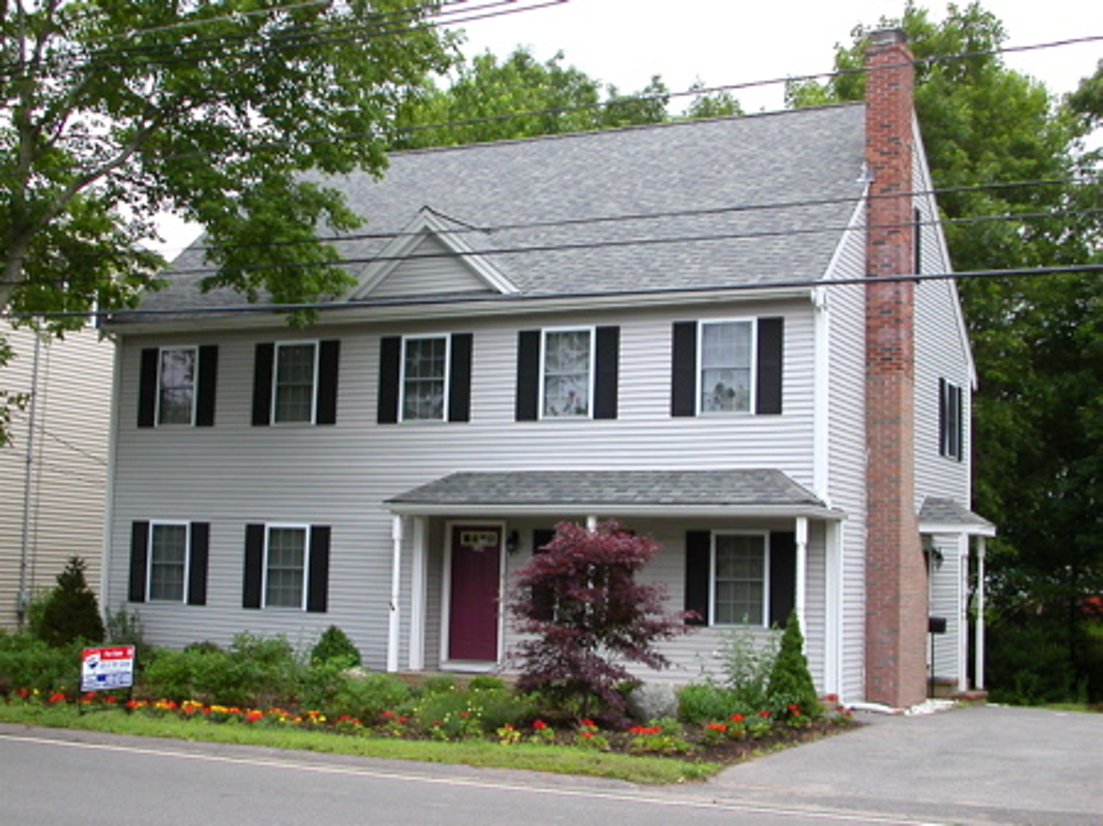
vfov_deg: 29.6
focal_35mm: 49
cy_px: 413
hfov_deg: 38.9
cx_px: 552
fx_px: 1560
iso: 100
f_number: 3.2
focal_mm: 7.5
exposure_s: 1/332
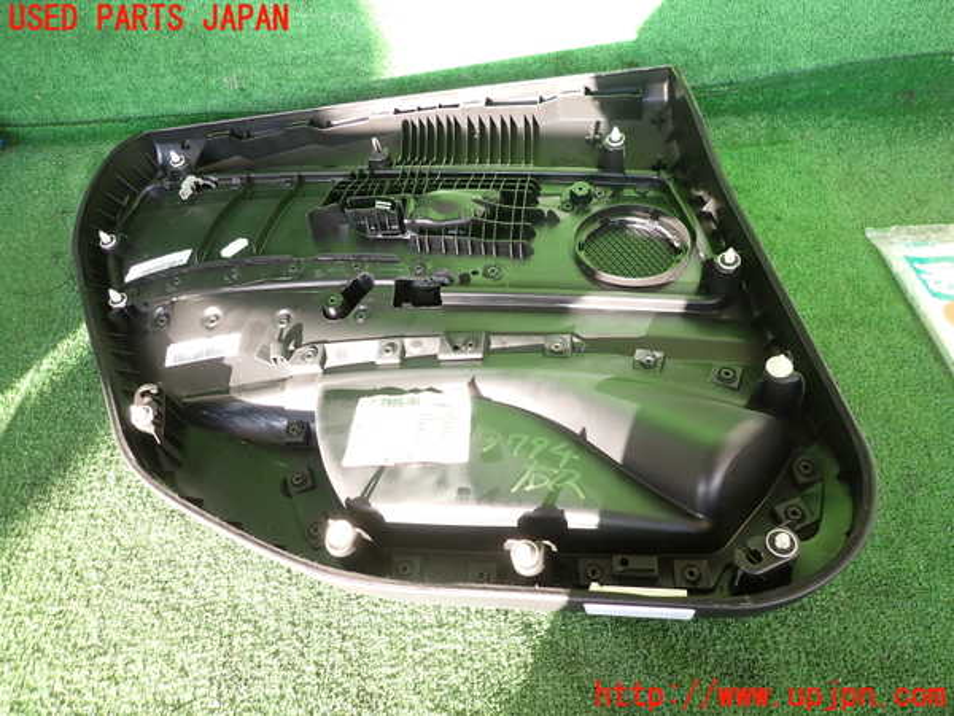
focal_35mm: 25
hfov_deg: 69.4
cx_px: 477
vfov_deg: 54.9
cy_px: 358
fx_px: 689
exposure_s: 1/60
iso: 125
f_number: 2
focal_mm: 4.5
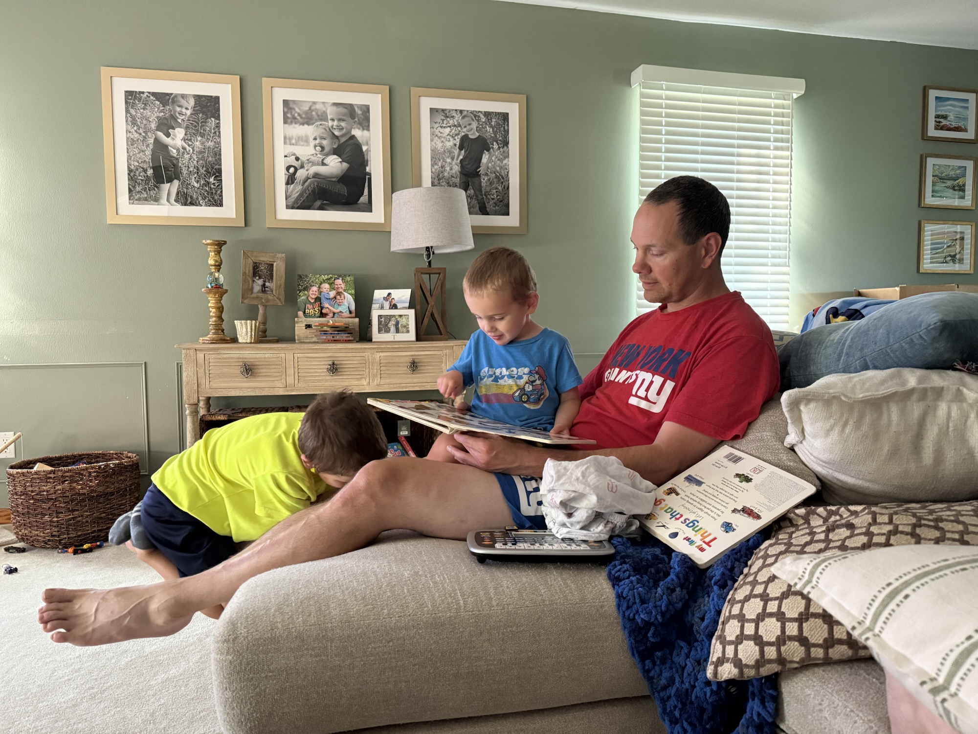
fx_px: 678
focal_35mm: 24
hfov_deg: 71.6
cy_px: 367
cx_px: 489
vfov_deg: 56.8
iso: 800
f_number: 1.78
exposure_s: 1/60
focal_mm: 6.76
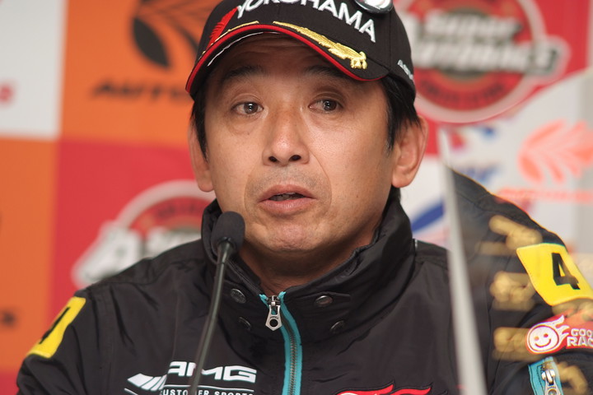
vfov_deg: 5.1
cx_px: 296
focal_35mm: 270
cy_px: 198
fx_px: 4447
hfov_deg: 7.6
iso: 400
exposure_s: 1/250
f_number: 2.8
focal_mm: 180
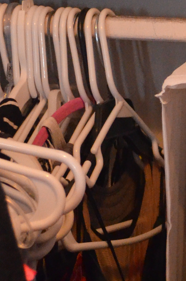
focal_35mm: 145
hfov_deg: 9.2
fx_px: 1129
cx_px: 260
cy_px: 108
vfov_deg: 14.2
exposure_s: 1/60
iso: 3200
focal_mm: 22
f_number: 4
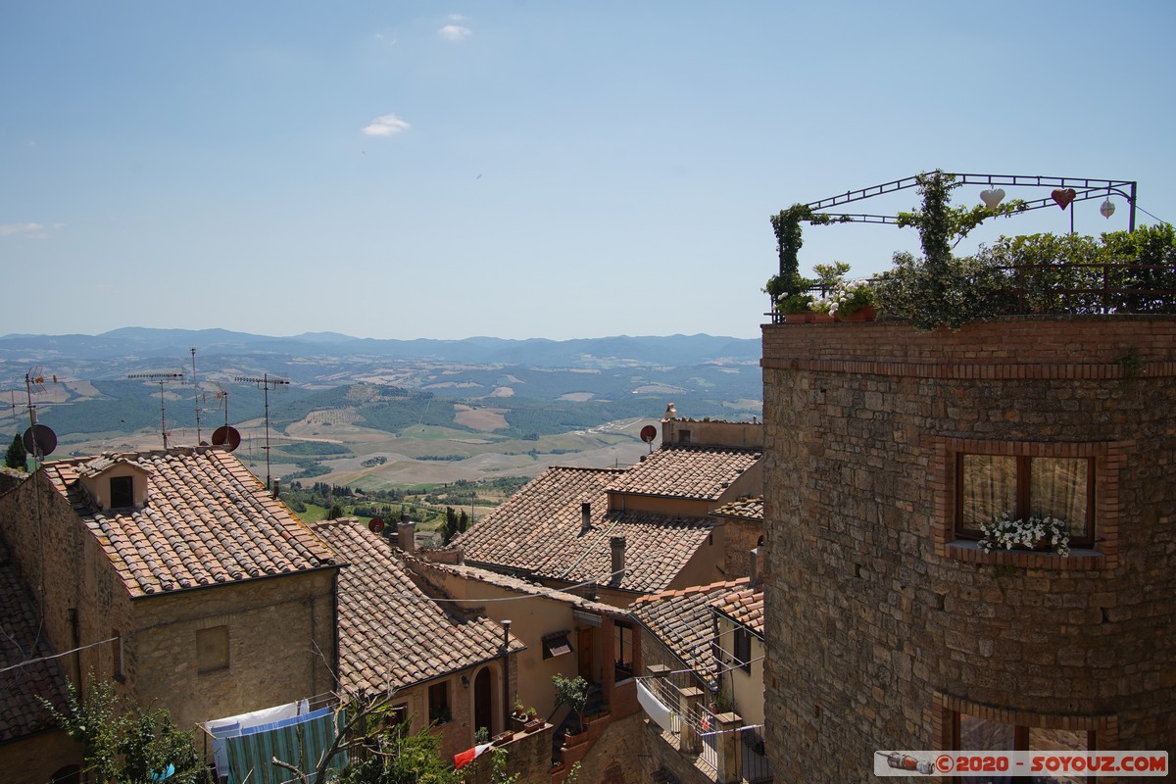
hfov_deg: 60.3
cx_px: 588
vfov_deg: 42.3
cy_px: 392
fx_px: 1013
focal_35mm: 31
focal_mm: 31
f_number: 8
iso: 100
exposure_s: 1/320
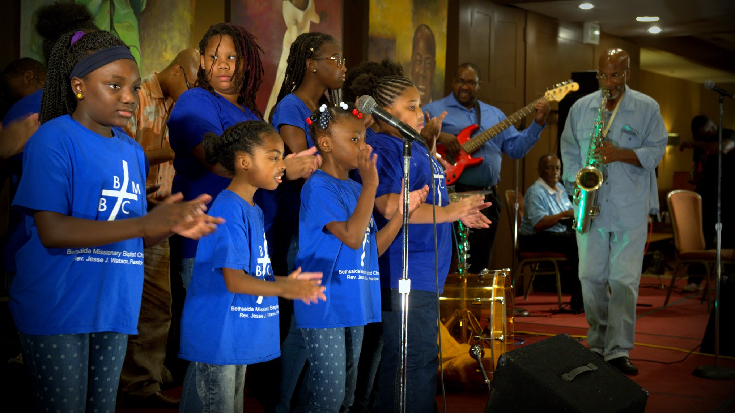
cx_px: 368
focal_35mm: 58
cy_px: 191
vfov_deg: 20.7
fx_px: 1130
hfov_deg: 36.0
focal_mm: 55
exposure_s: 1/125
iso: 2500
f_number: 4.5
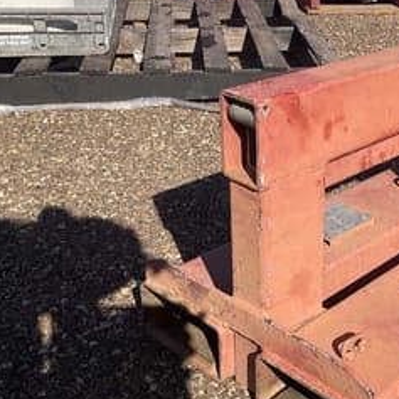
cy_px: 156
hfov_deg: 29.2
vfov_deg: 31.5
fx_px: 704
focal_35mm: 54
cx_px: 414
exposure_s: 1/2058
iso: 25
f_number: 1.8
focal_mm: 3
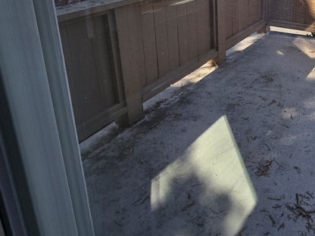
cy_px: 23
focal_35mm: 32
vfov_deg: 40.7
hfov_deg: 50.9
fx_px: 291
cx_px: 279
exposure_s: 1/315
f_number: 2.2
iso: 50
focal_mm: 2.2
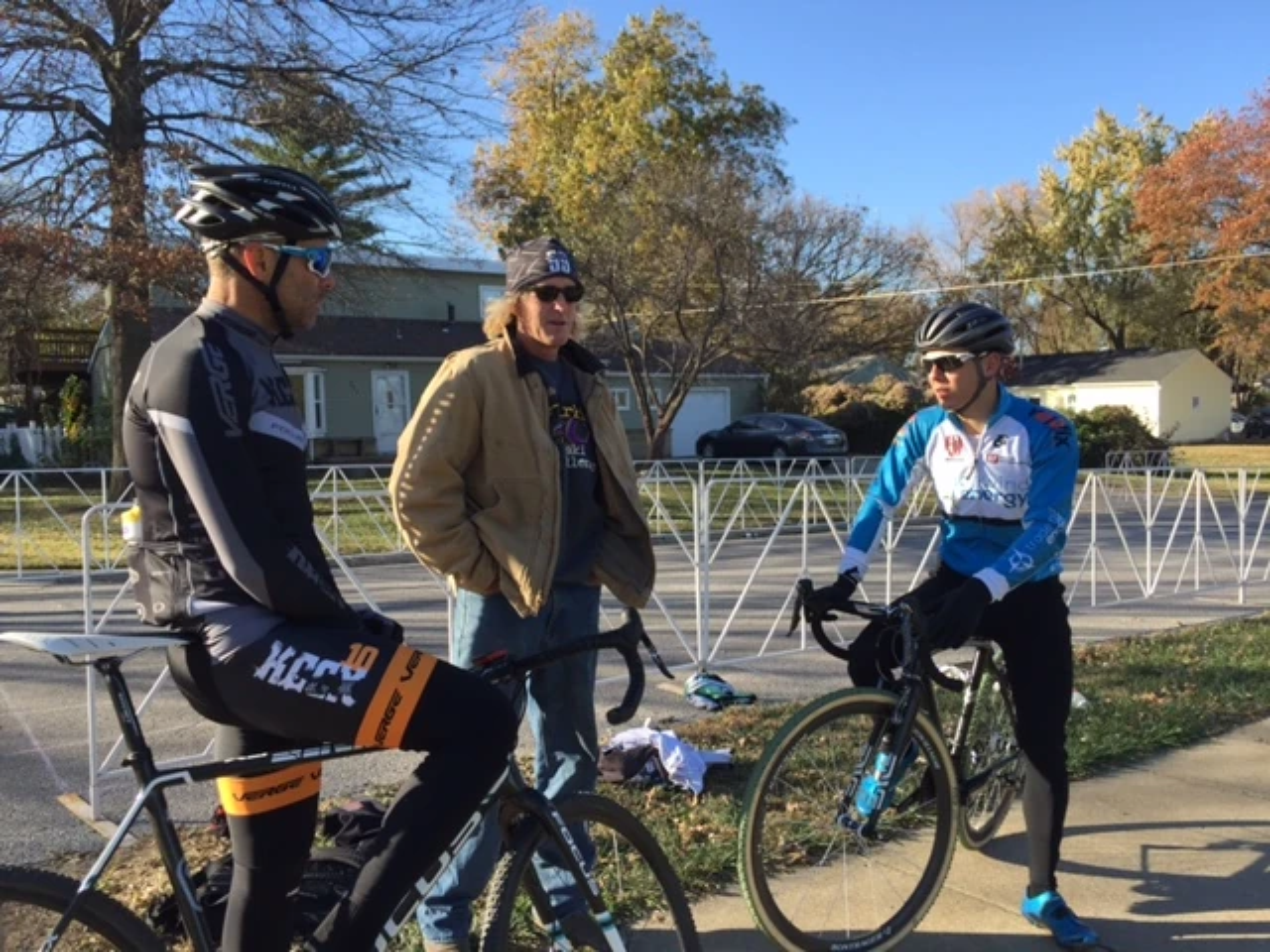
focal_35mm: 29
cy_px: 476
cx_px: 635
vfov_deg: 48.2
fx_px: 1064
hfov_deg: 61.7
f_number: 2.2
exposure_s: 1/670
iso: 32
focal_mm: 4.15
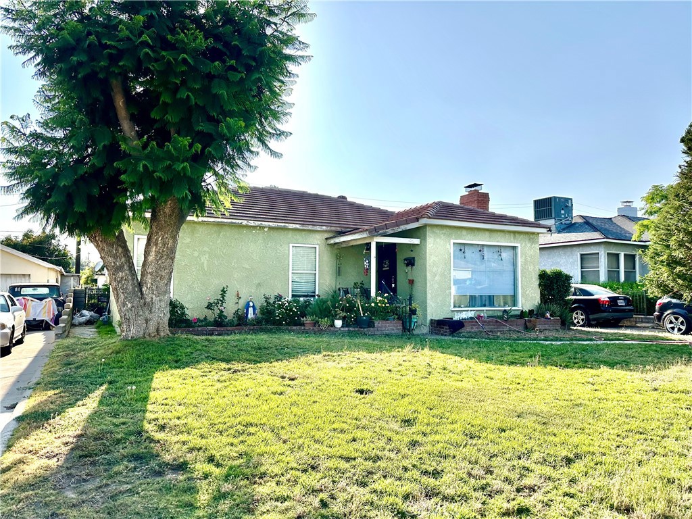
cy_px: 260
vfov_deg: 56.8
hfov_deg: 71.6
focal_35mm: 24
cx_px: 346
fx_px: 480
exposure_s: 1/5848
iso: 80
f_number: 1.78
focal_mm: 6.86
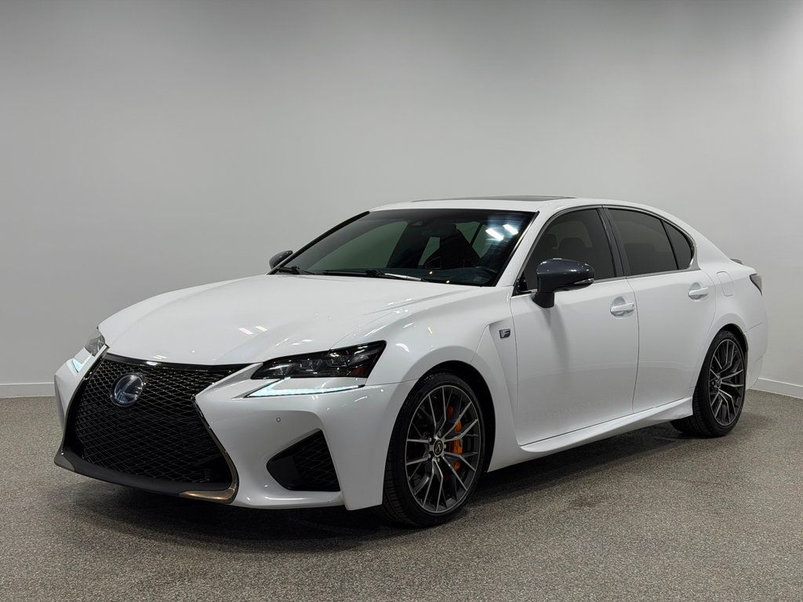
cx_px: 402
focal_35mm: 48
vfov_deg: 30.3
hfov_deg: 39.7
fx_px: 1113
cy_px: 301
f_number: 1.78
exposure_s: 1/506
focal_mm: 6.76
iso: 64
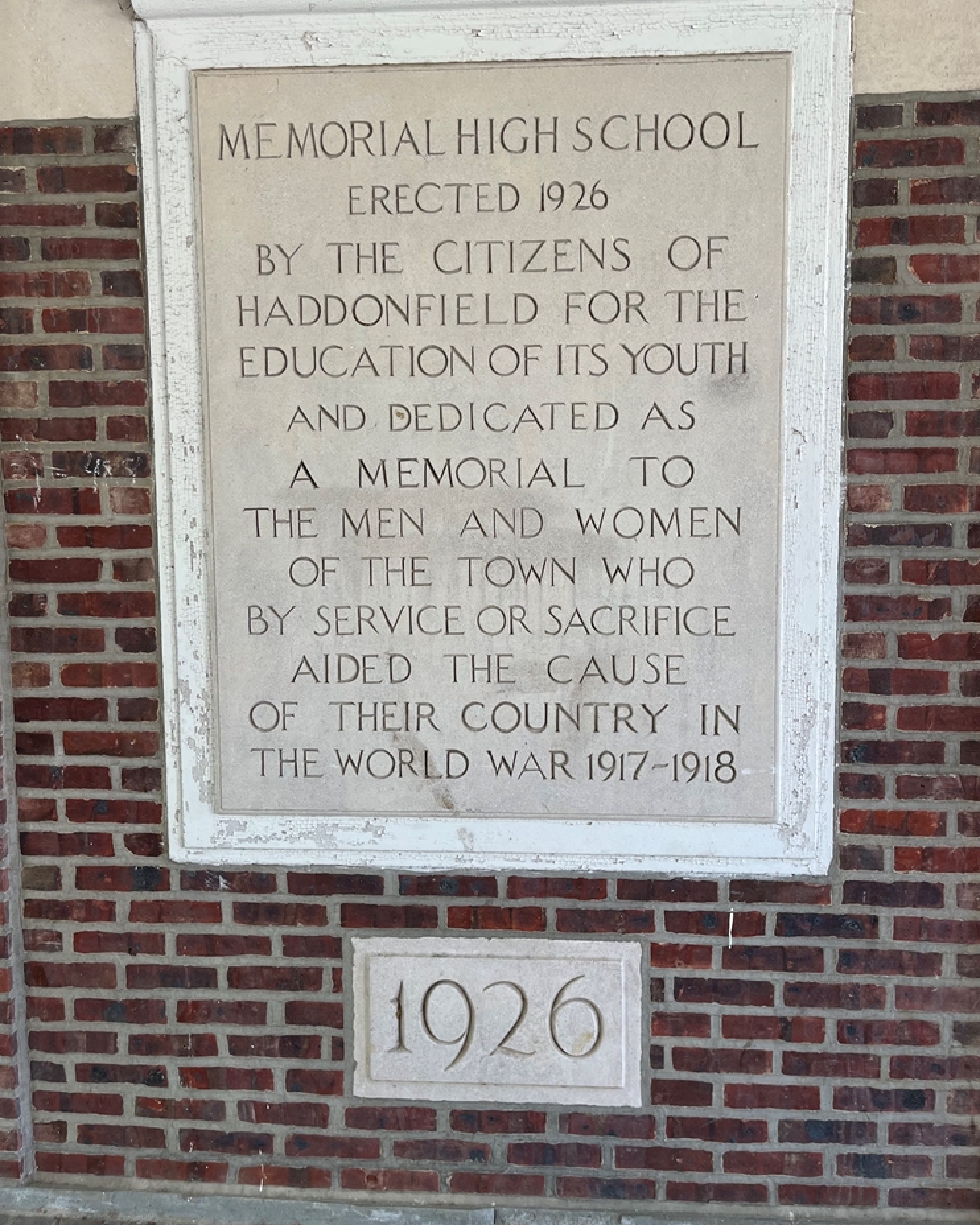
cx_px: 499
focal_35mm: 28
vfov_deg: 62.1
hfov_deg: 51.5
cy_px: 550
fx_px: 1015
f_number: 1.6
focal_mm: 5.1
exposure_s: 1/163
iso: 64
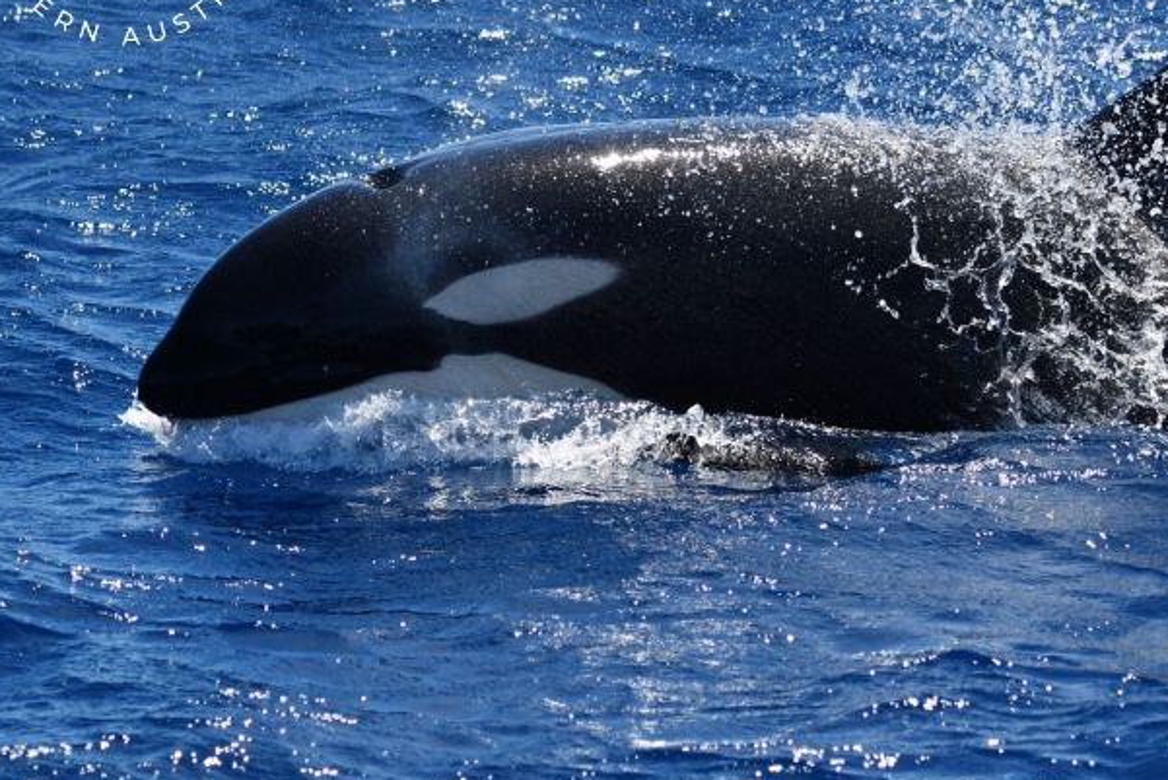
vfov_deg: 5.2
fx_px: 8632
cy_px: 281
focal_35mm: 266
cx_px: 758
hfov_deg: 7.7
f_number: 5.3
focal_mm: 200
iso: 800
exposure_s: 1/8000
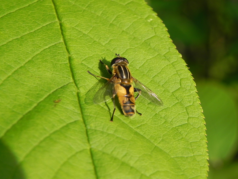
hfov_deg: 20.7
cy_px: 90
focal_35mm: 95
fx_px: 653
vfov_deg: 15.6
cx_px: 119
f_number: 4
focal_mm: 16.9
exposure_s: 1/360
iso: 160
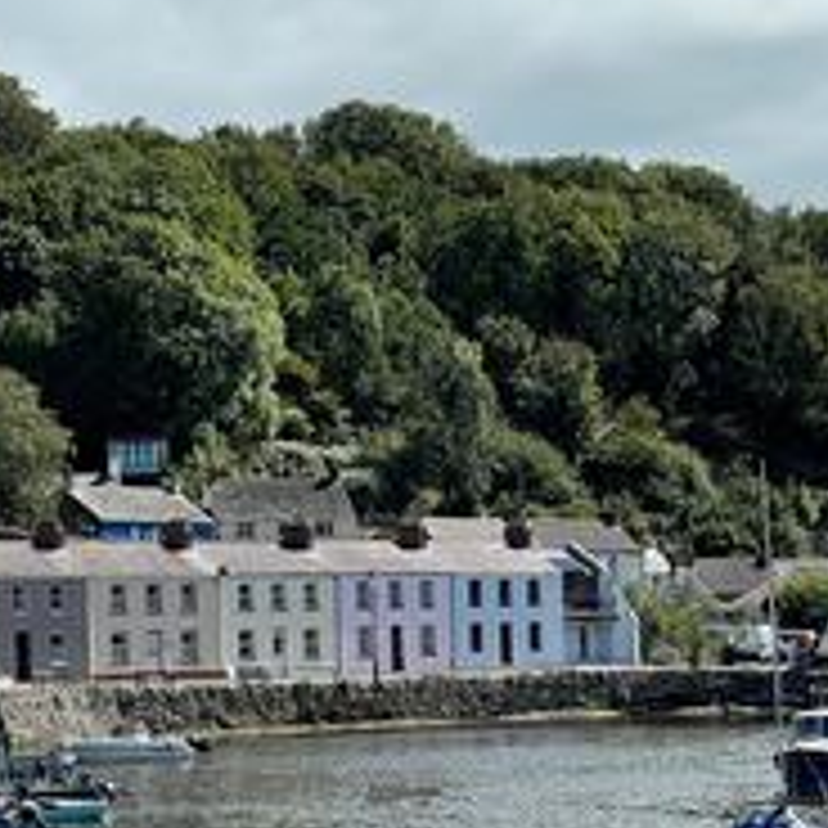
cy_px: 484
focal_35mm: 125
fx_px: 3383
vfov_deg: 13.9
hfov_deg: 13.9
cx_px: 126
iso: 25
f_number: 2
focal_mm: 6
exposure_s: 1/2994
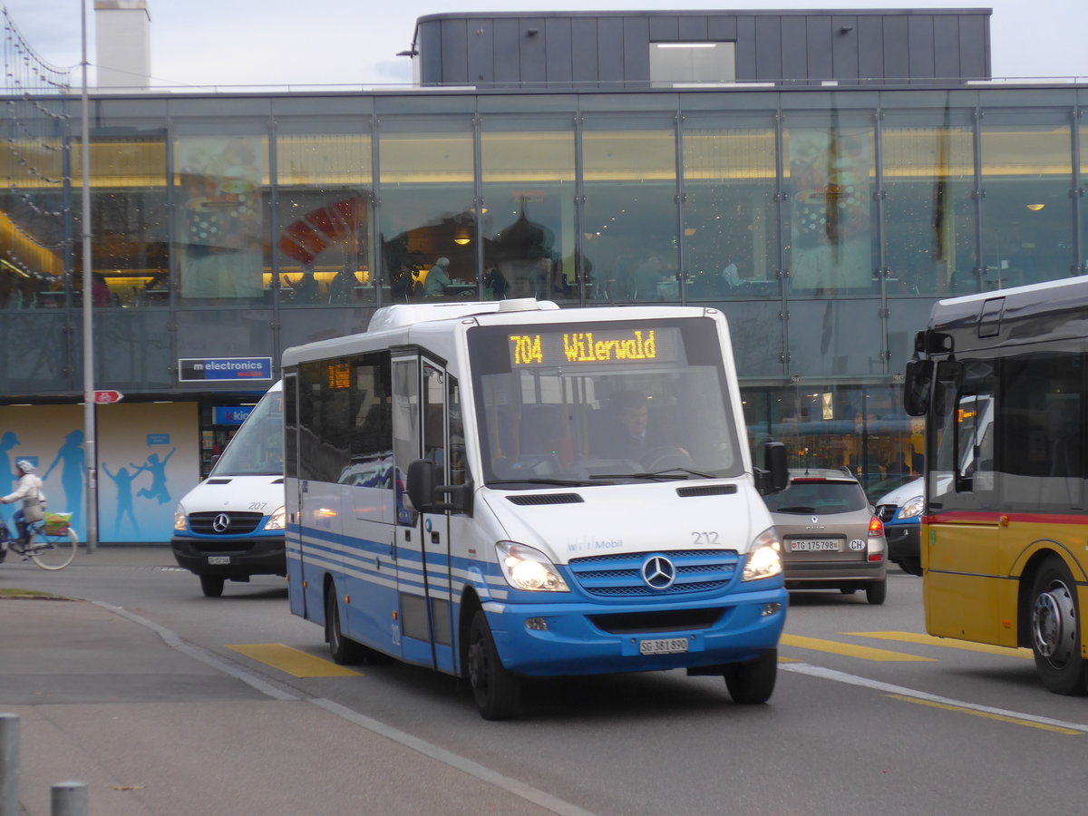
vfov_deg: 15.2
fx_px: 3049
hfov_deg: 20.2
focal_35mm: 97
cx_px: 544
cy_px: 408
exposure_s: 1/80
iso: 200
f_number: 4.7
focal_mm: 19.2
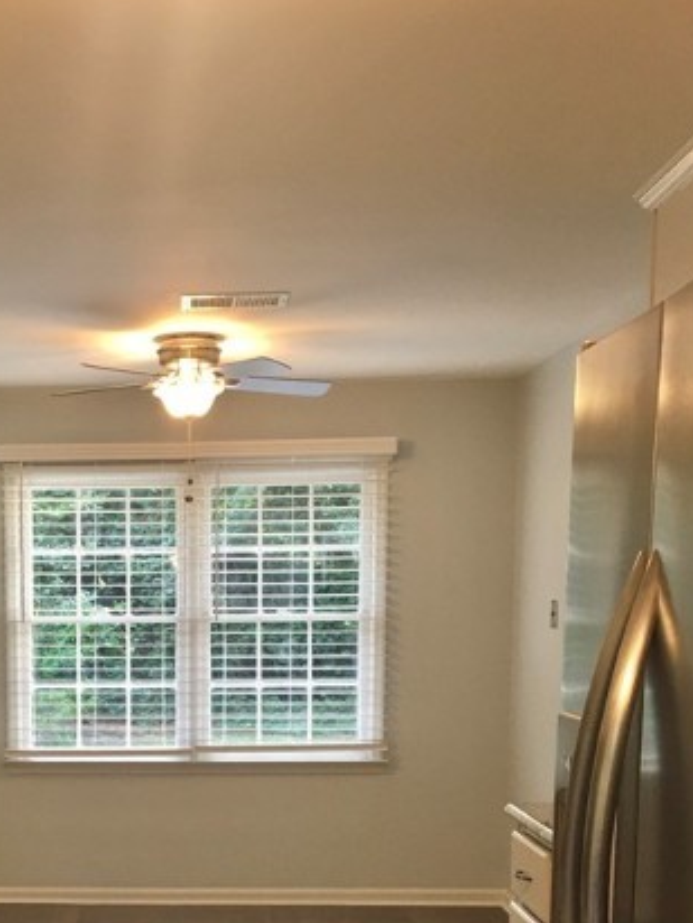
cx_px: 76
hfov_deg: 26.2
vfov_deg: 34.1
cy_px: 782
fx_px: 1441
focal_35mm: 54
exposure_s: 1/15
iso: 32
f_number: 2.2
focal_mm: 4.15
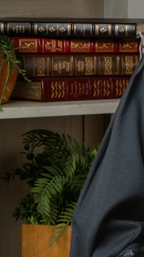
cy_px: 73
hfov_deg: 3.9
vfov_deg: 6.9
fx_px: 2118
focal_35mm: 312
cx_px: 189
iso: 640
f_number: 8
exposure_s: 1/125
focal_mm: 55
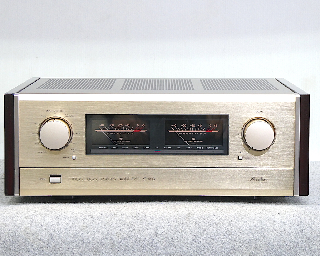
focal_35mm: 111
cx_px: 154
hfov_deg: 17.3
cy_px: 128
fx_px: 1051
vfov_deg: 13.9
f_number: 5.1
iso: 200
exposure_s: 1/8
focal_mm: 19
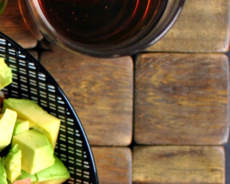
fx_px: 1106
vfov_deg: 9.5
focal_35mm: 163
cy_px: 164
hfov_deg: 11.4
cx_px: -103
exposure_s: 1/100
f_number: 2.2
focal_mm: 35
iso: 250
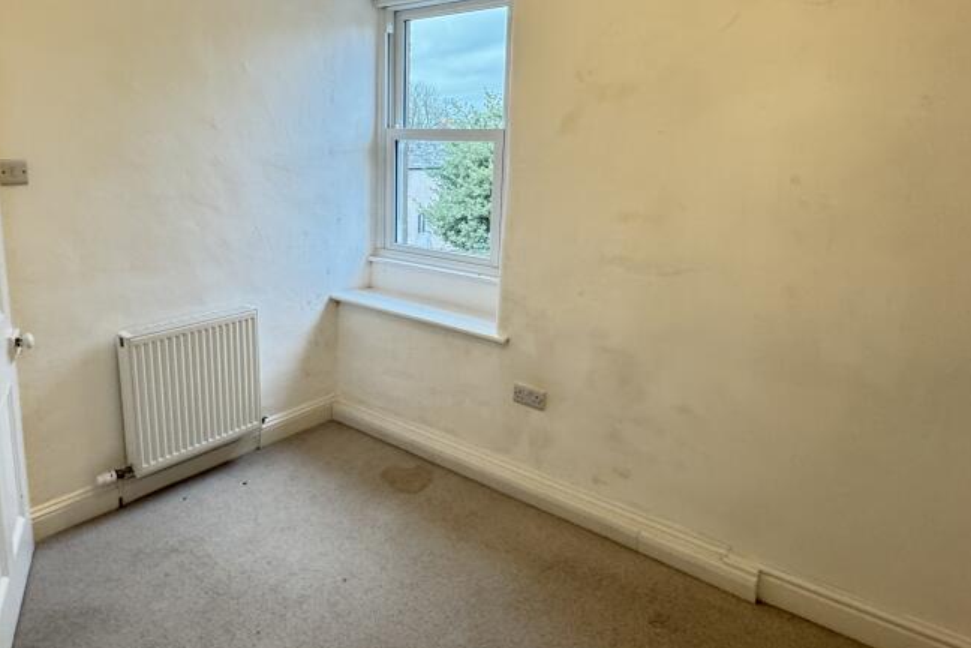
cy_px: 262
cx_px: 406
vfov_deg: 54.7
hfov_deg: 75.5
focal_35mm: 23
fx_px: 620
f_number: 2.2
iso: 250
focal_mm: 2.22
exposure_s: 1/50
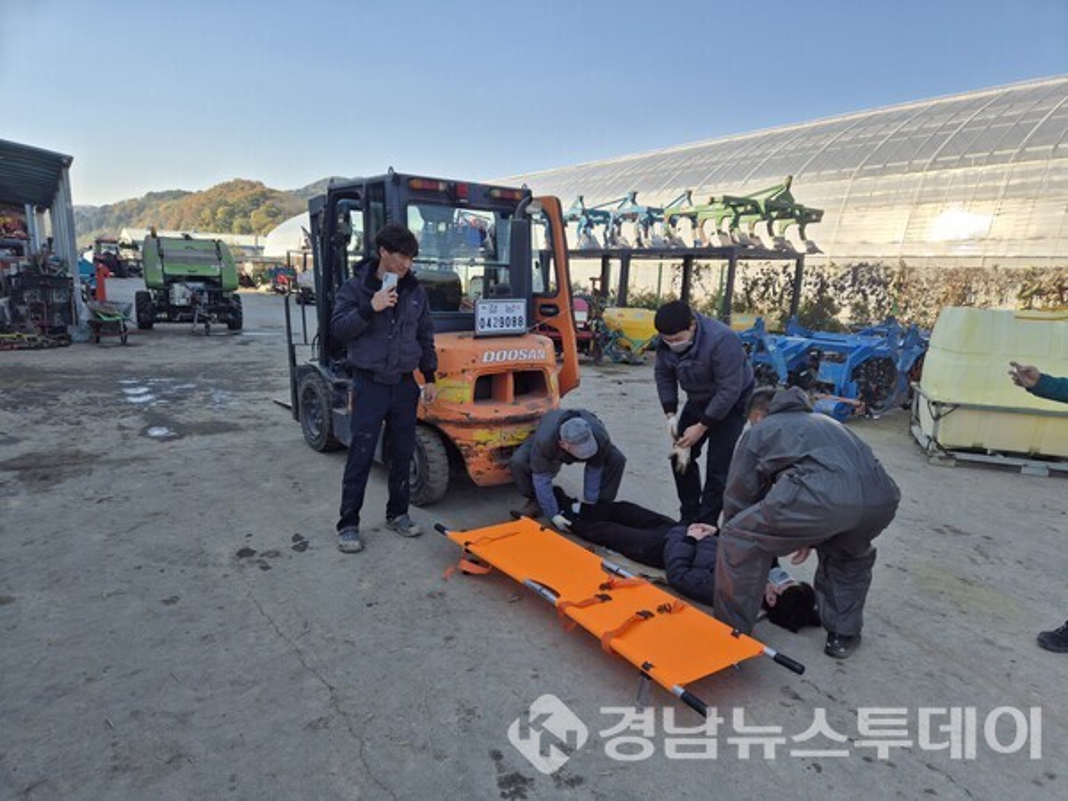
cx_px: 534
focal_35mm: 23
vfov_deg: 58.9
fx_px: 710
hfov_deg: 73.9
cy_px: 400
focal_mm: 5.4
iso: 25
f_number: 1.8
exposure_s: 1/1608
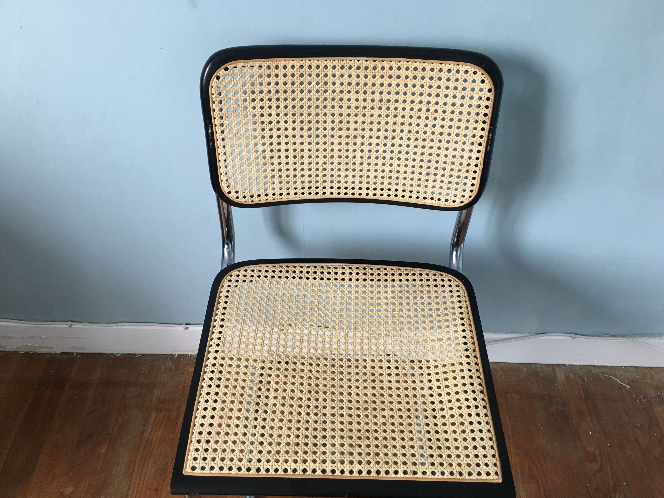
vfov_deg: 46.8
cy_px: 245
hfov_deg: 60.0
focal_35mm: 30
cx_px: 338
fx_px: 575
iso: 50
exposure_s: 1/17
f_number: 2.2
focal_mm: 4.15
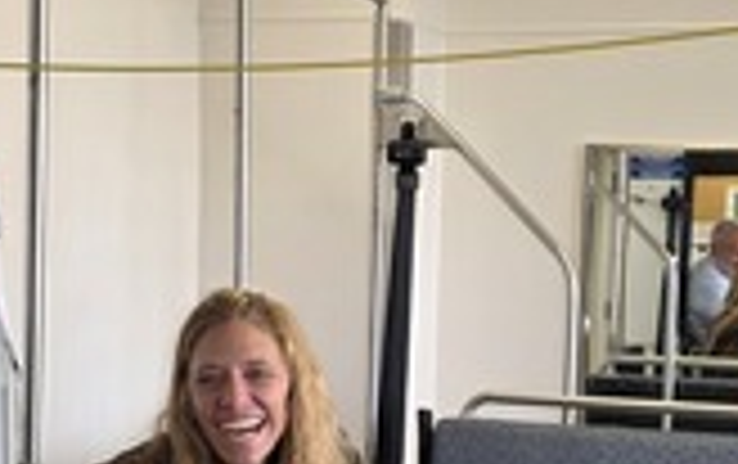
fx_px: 1672
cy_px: 333
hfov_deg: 24.9
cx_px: 405
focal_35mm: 83
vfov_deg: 15.7
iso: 80
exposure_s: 1/120
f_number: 1.7
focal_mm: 6.3
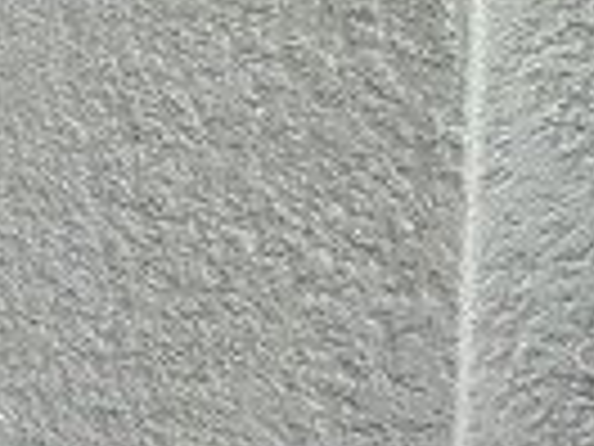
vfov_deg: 13.5
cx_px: -1310
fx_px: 1870
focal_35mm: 109
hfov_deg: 10.5
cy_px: 369
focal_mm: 2.22
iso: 64
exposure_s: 1/120
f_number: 2.2
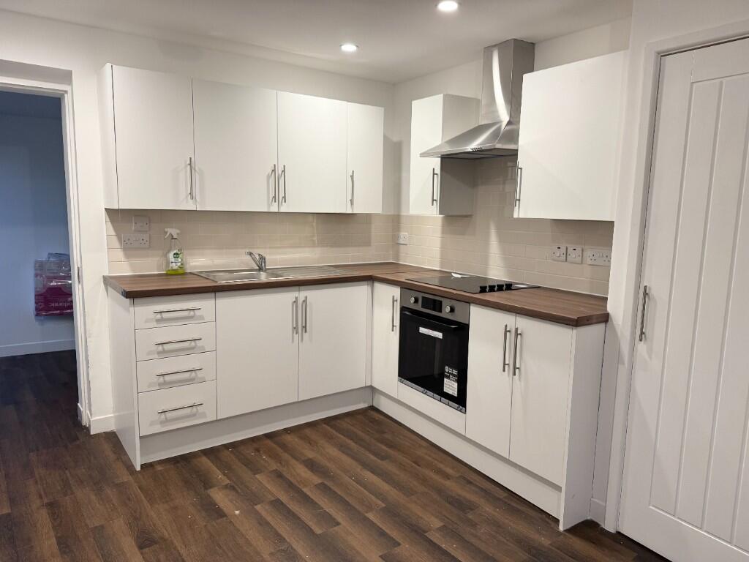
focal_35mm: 24
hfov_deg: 71.6
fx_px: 519
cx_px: 374
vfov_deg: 56.8
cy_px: 281
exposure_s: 1/100
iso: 200
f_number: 1.78
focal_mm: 6.76
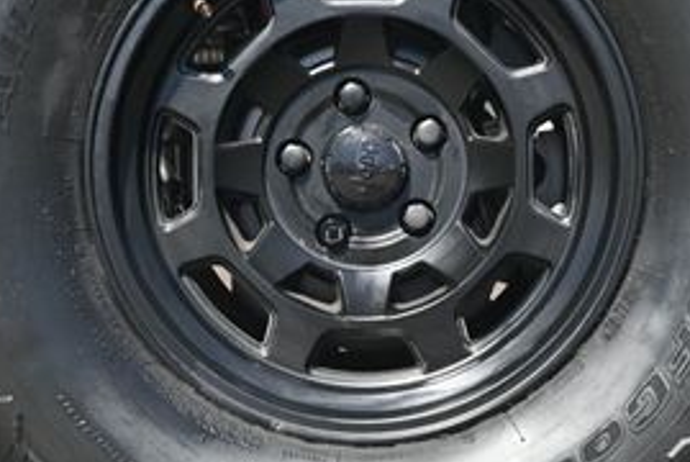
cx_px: 382
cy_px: 169
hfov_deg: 17.7
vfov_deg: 11.9
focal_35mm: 116
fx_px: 2222
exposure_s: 1/250
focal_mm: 32.5
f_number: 5.6
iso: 140
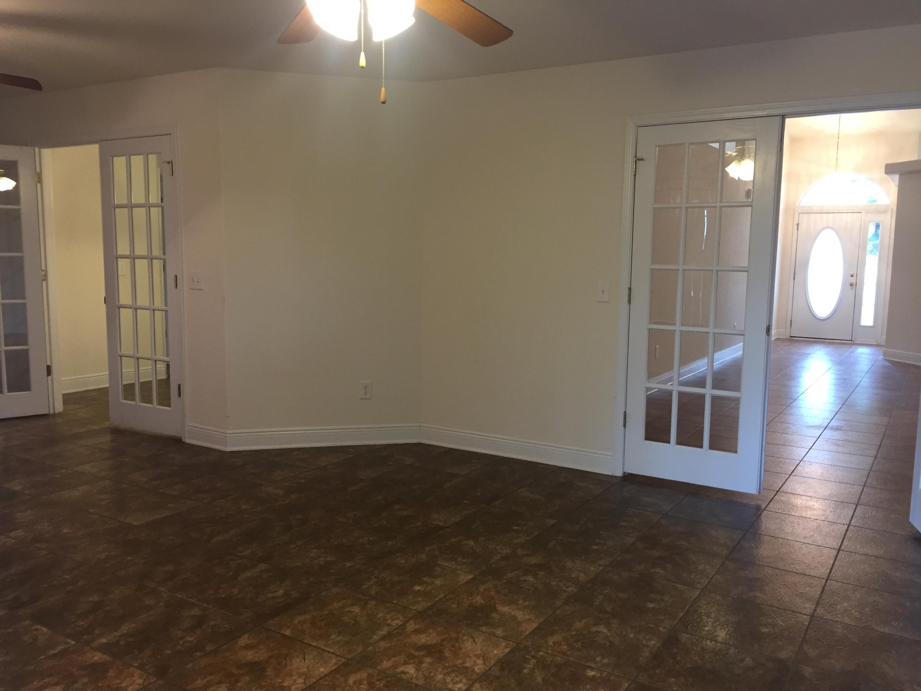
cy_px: 346
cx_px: 460
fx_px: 772
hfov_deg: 61.7
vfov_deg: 48.2
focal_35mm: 29
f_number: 2.2
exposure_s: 1/30
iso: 100
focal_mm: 4.15
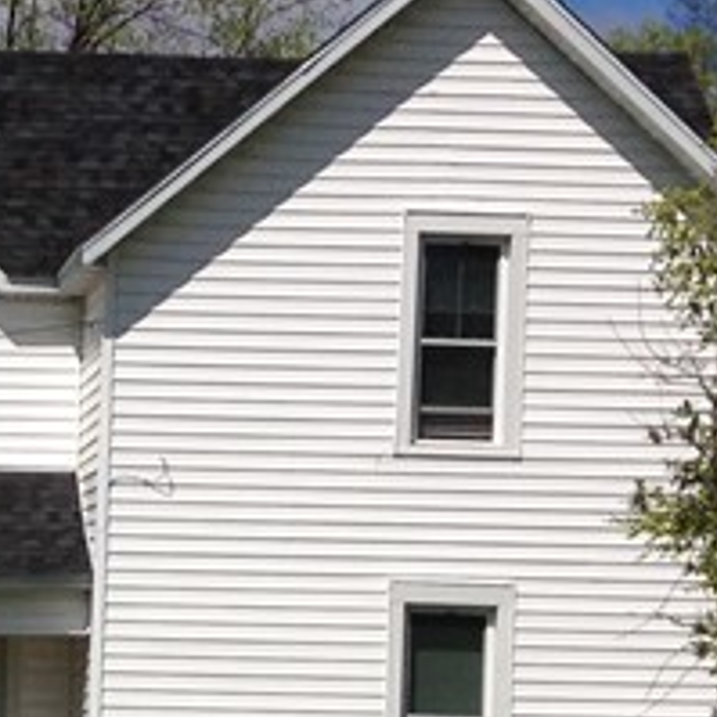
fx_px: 3515
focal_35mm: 150
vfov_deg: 11.6
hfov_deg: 11.5
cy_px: 627
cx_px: -50
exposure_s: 1/4184
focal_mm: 4.12
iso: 50
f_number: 2.4
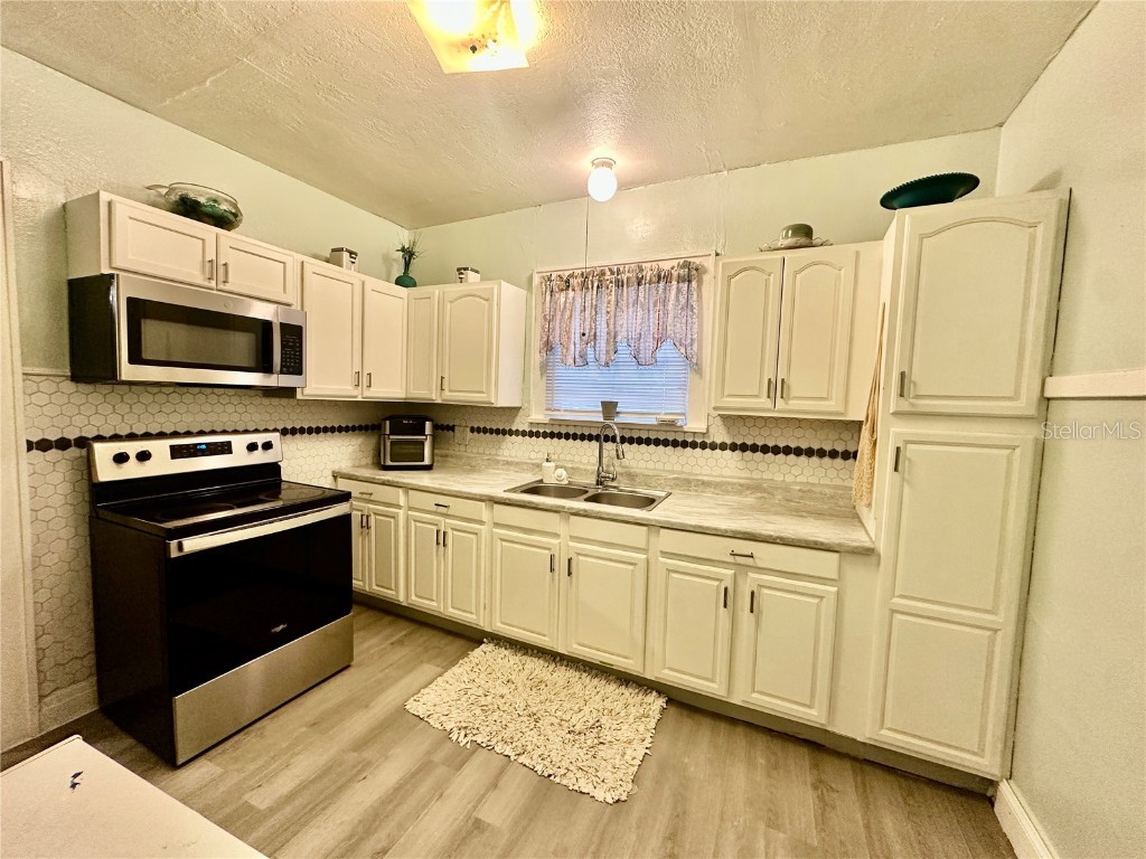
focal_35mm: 14
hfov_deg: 102.1
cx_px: 573
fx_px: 463
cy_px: 430
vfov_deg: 85.7
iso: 250
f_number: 2.2
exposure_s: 1/60
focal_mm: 2.22
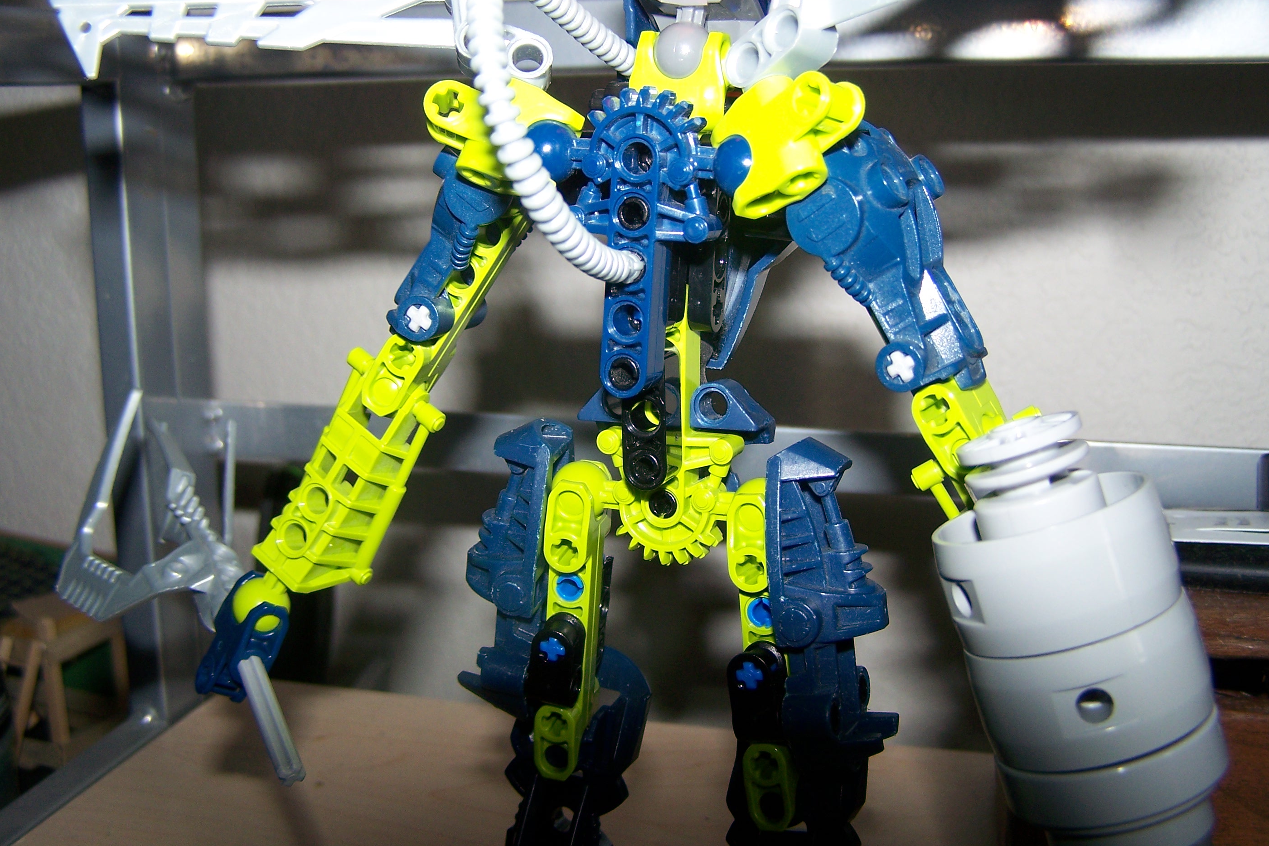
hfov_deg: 48.5
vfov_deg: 33.4
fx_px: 1410
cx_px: 640
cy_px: 367
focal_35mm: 40
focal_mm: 6.3
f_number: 2.8
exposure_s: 1/60
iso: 80
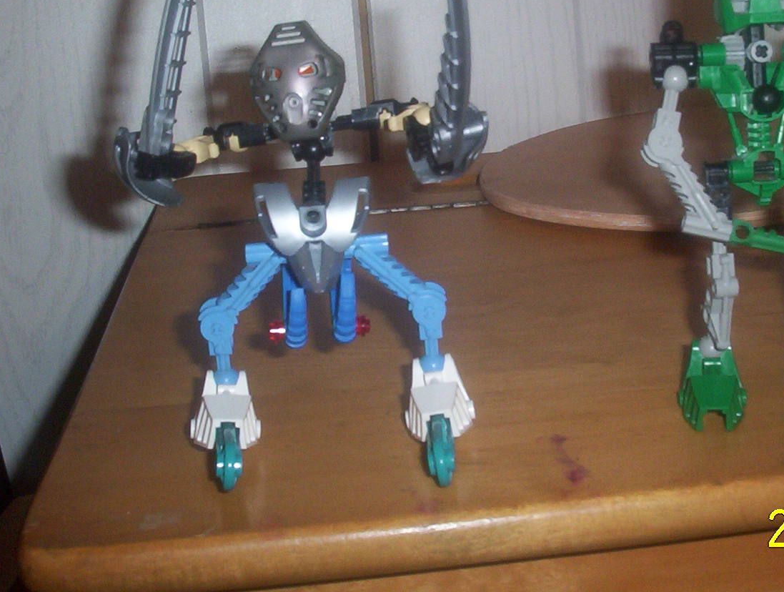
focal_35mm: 58
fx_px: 1317
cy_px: 197
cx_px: 497
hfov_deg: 33.0
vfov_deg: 25.2
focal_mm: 6
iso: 140
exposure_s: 1/30
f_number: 4.5
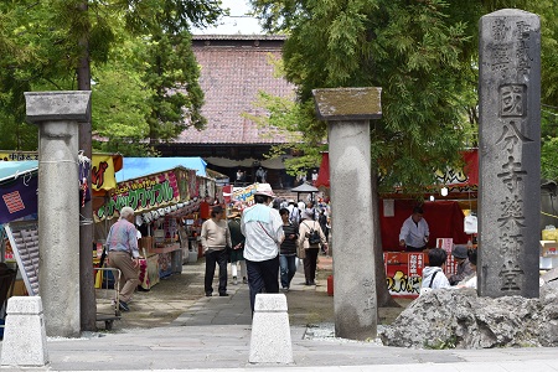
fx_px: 1279
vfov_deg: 16.6
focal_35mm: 82
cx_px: 279
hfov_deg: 24.6
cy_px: 186
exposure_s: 1/320
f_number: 8
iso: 200
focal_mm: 55
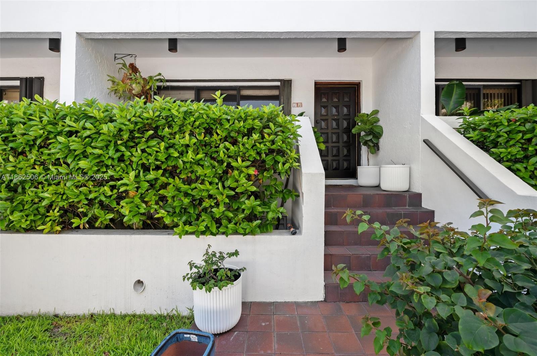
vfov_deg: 77.2
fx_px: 223
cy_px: 178
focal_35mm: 15
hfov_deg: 100.5
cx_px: 268
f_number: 8
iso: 200
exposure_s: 1/40
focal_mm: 15
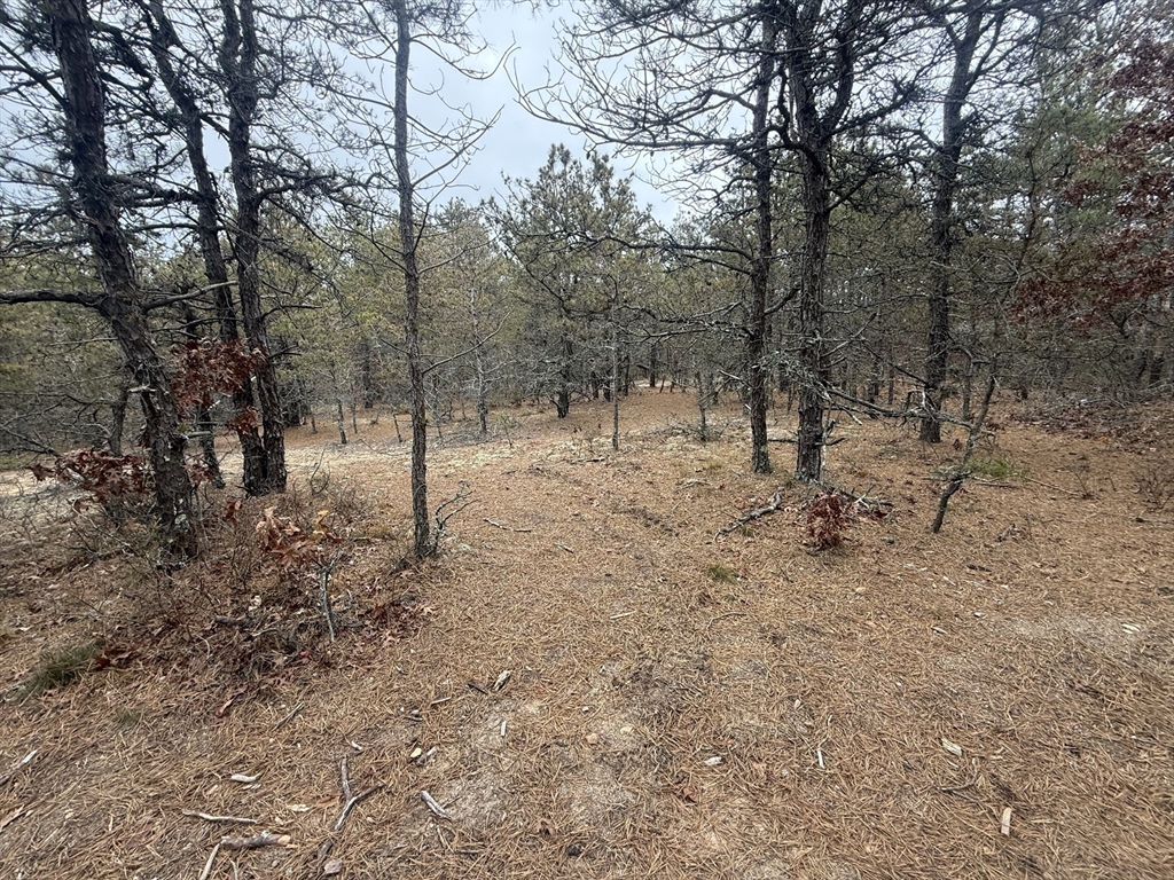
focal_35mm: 14
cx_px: 587
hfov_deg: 102.1
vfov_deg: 85.7
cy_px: 440
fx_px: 475
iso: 64
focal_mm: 2.22
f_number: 2.2
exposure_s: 1/158
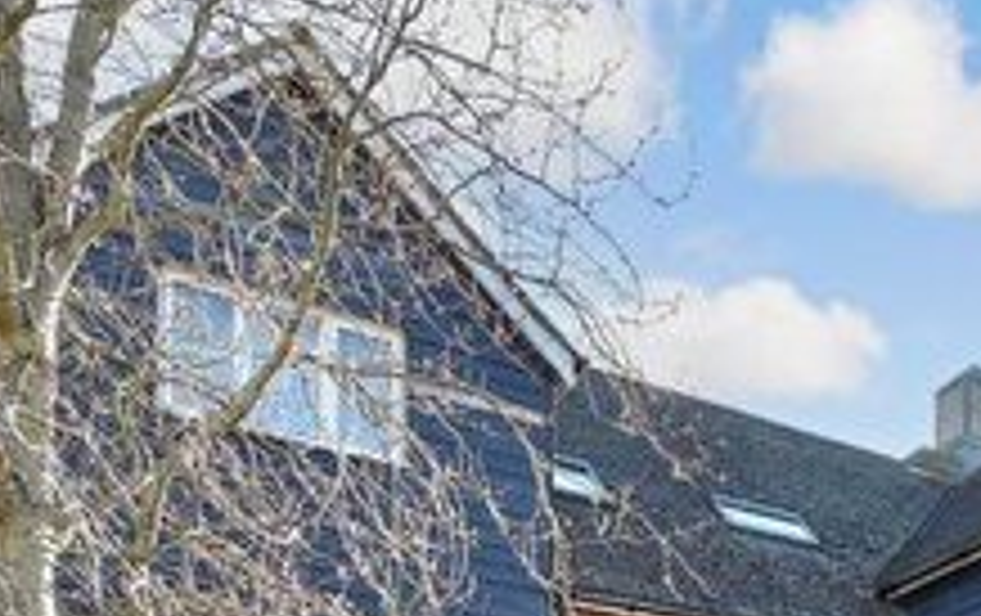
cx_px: 1098
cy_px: 960
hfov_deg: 34.8
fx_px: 1312
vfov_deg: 21.5
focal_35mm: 49
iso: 160
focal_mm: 10
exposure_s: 1/125
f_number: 6.3
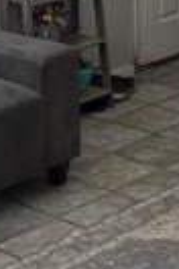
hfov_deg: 10.3
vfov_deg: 14.4
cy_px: -153
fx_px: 977
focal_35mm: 131
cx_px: 232
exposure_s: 1/60
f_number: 1.6
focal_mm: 5.96
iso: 250
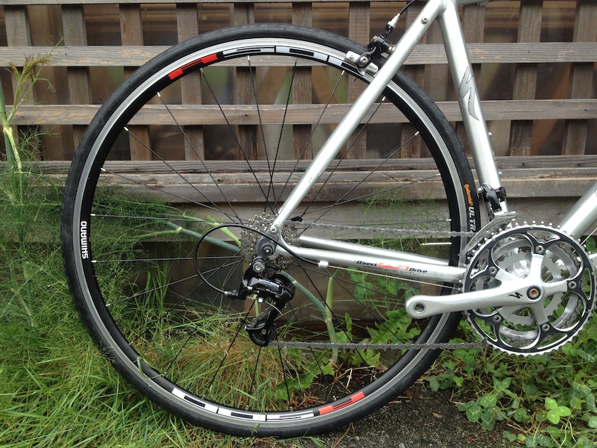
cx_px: 298
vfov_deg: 40.7
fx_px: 604
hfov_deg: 52.6
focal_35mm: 35
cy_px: 224
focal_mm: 4.28
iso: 50
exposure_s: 1/214
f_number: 2.4
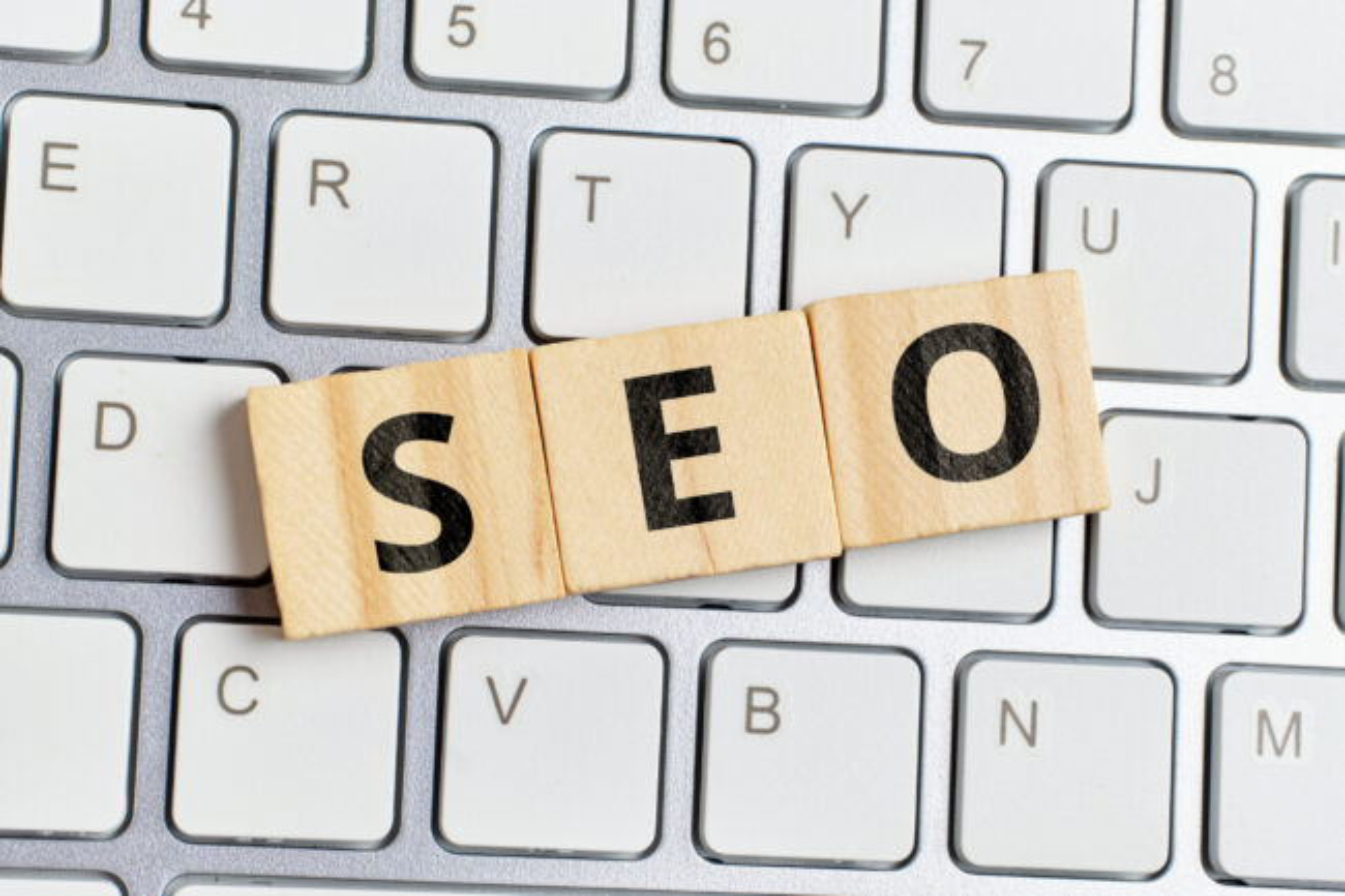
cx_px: 672
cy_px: 448
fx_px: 2801
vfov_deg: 18.2
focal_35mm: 75
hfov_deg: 27.0
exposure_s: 1/125
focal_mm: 50
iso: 200
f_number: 11
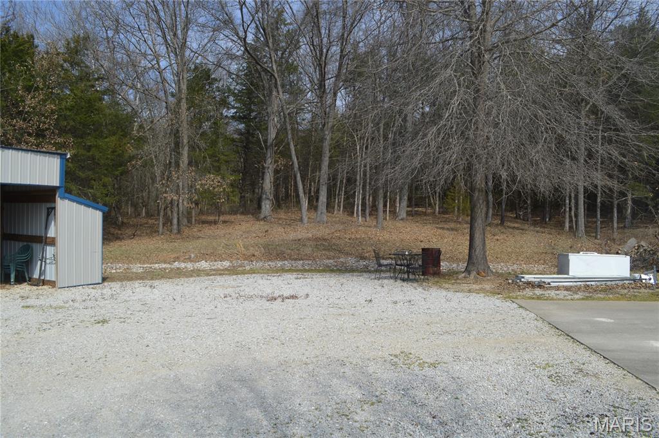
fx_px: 494
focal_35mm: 27
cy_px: 219
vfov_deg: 47.8
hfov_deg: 67.4
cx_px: 330
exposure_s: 1/250
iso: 100
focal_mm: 18
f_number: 8
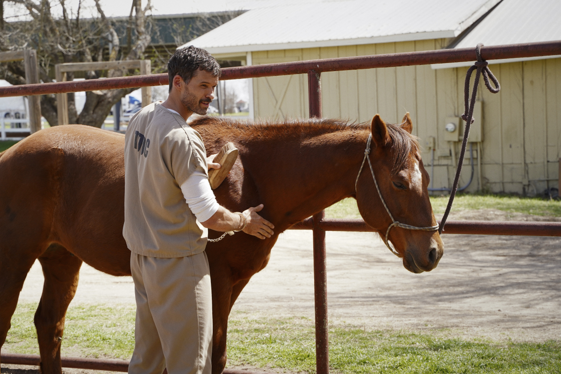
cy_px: 187
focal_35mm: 75
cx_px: 280
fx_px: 1169
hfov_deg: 27.0
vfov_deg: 18.2
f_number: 7.1
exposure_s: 1/400
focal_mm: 75
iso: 320
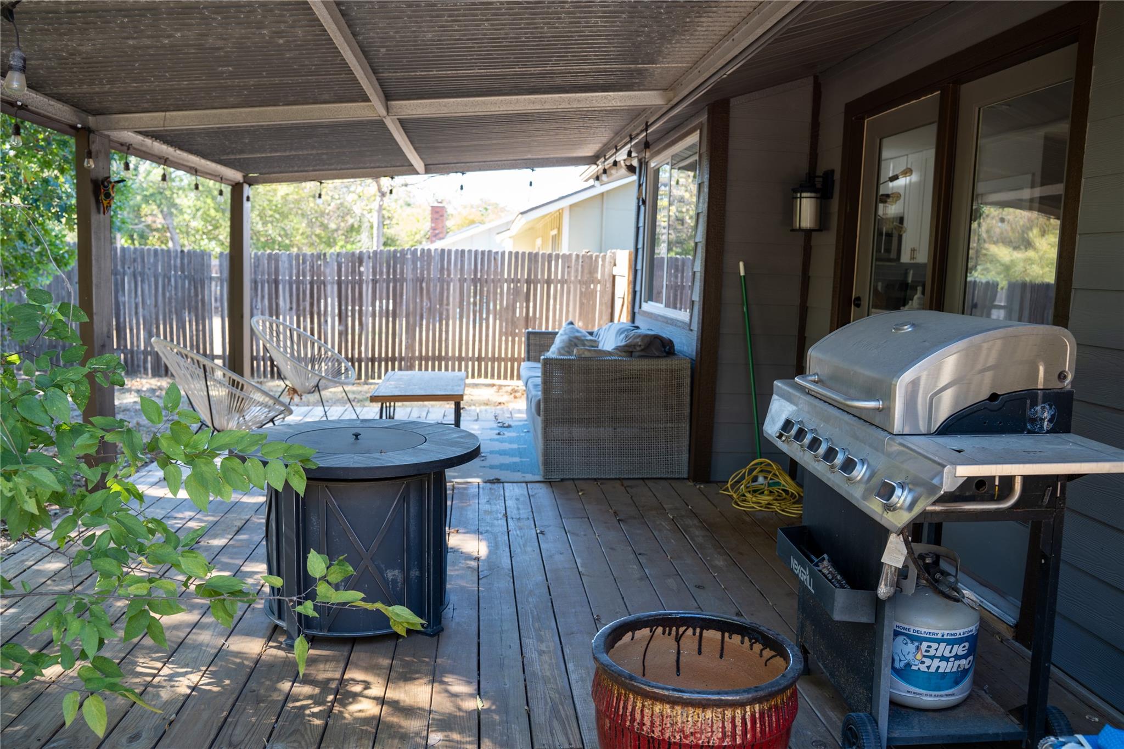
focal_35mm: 28
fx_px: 874
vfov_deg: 46.4
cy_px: 374
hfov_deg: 65.5
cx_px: 562
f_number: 4
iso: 200
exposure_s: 1/60
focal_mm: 28
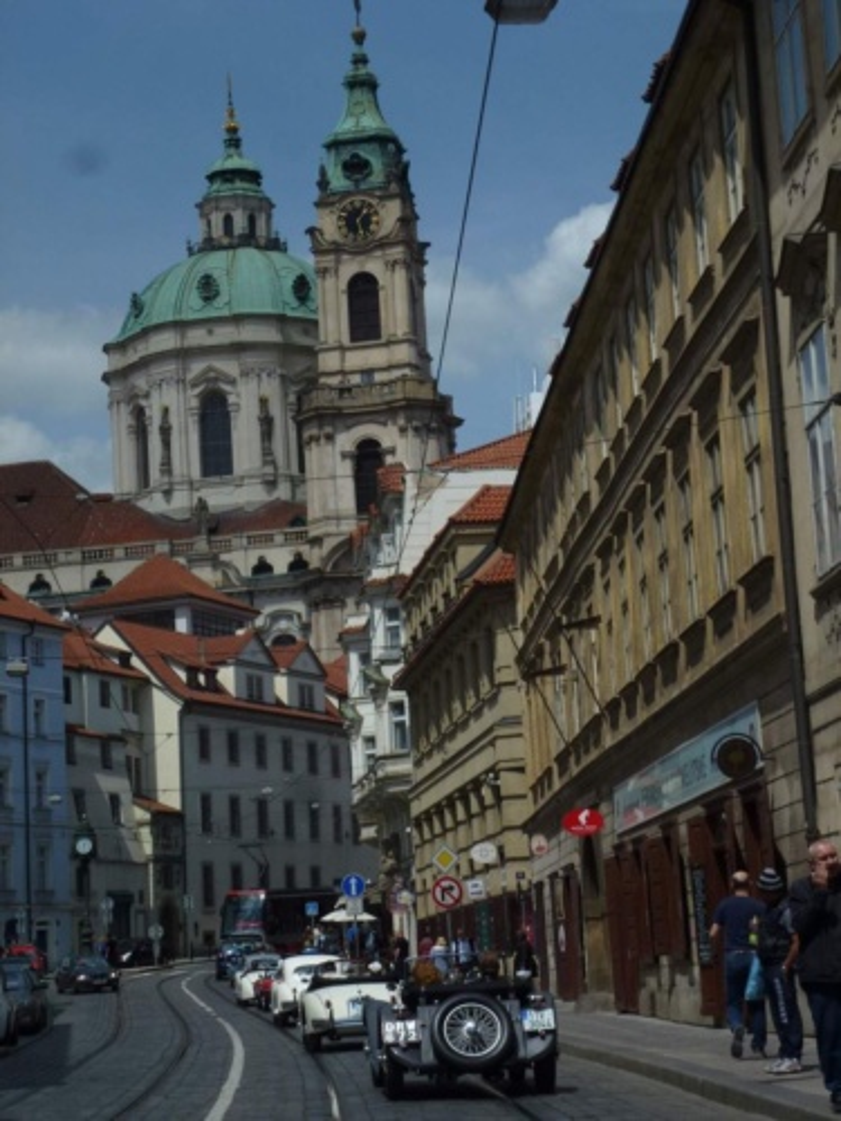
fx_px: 2462
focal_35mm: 76
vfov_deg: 25.7
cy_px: 560
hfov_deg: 19.4
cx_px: 420
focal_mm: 13.6
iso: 100
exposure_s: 1/1600
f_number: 4.7
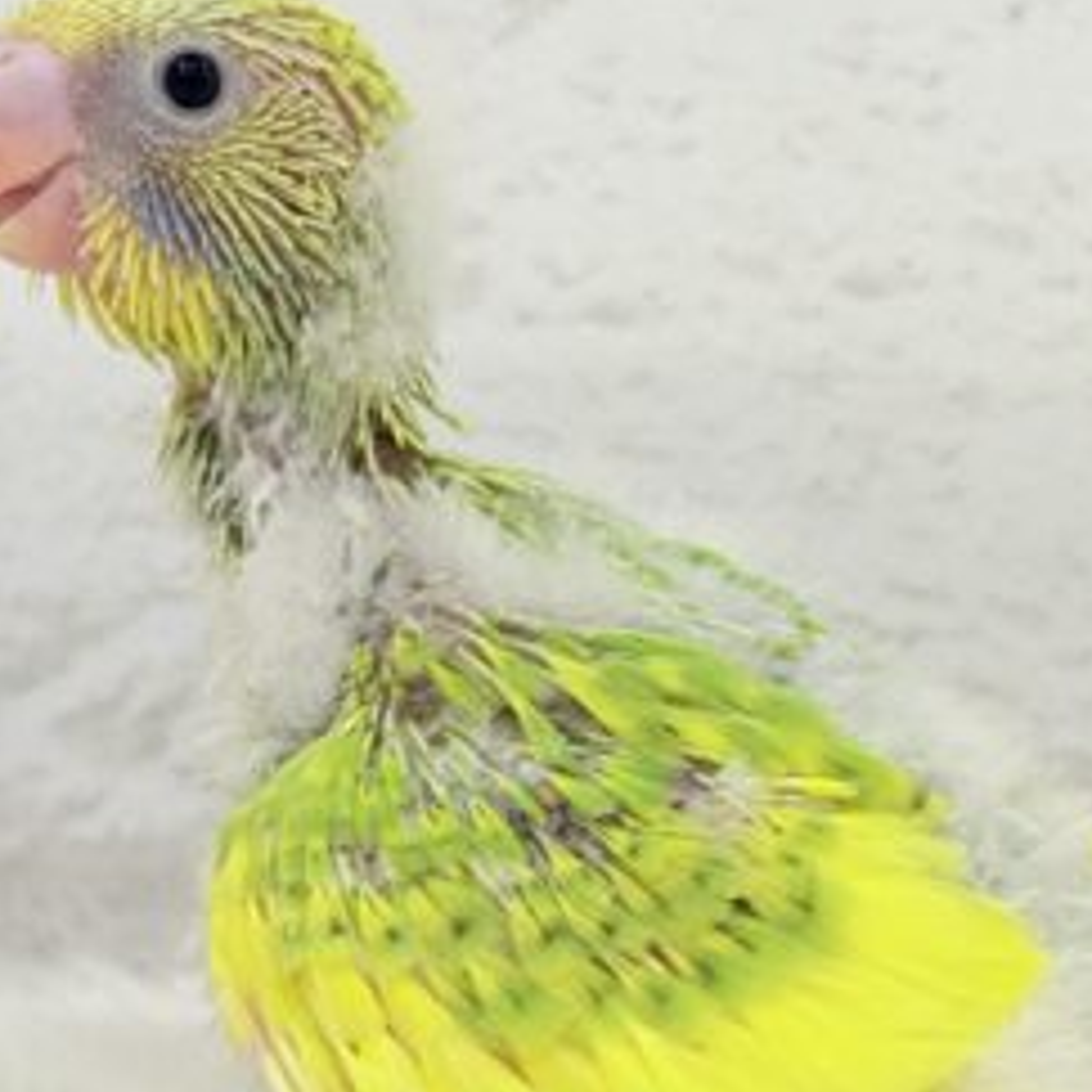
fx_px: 4319
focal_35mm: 121
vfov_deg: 14.4
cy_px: 521
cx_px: 715
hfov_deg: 14.4
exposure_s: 1/50
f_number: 1.6
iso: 40
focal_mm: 5.96
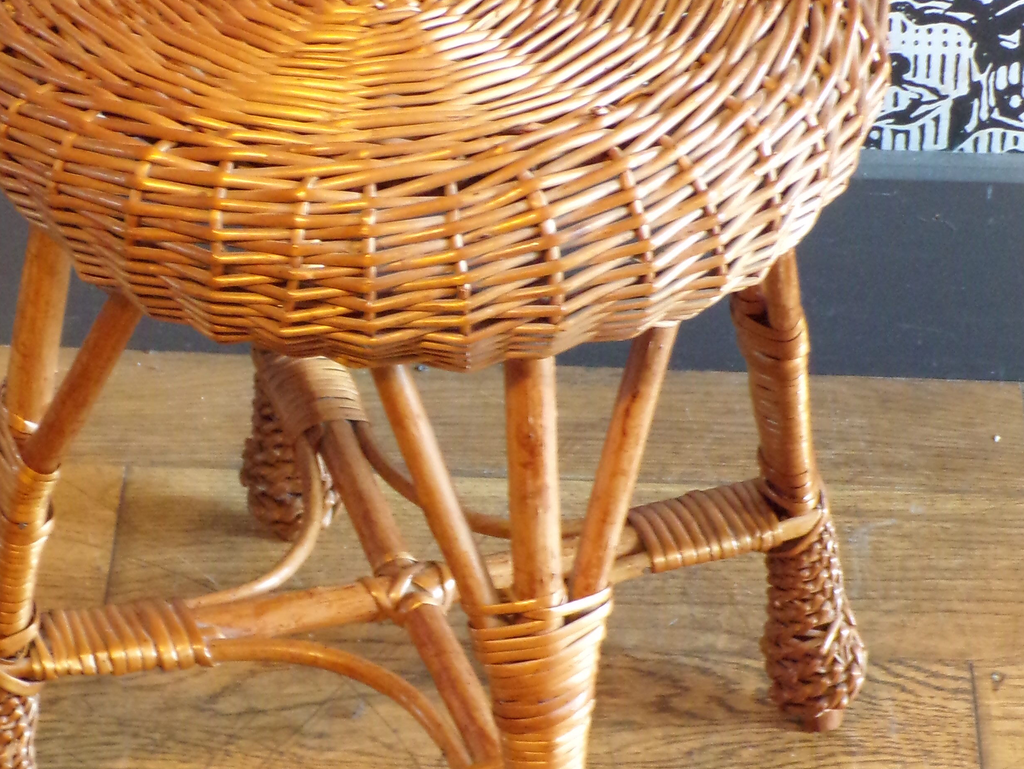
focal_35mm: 121
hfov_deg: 16.3
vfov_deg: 12.2
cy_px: 456
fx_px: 3580
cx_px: 432
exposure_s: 1/13
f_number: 3.8
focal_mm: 11.6
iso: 400
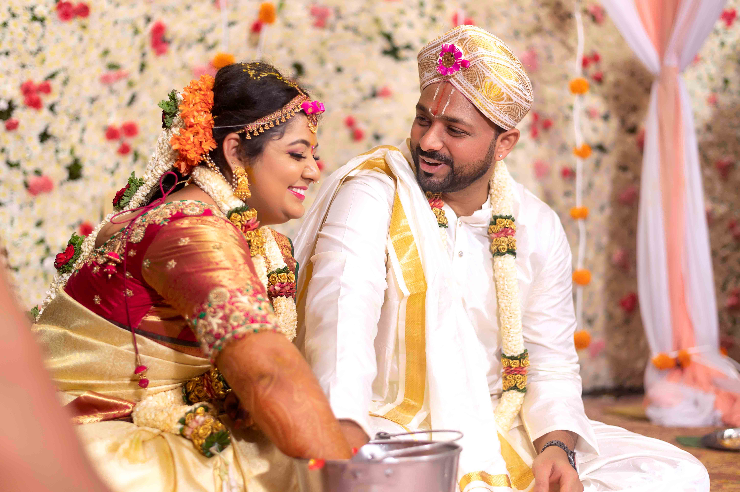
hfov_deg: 39.6
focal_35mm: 50
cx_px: 370
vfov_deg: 27.0
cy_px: 246
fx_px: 1027
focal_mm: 50
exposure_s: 1/200
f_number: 1.8
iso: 320
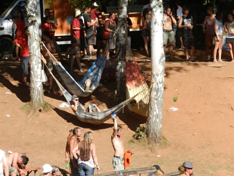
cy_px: 88
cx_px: 117
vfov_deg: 5.2
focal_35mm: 286
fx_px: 1933
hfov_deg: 6.9
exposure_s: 1/640
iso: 160
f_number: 5.3
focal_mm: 50.8
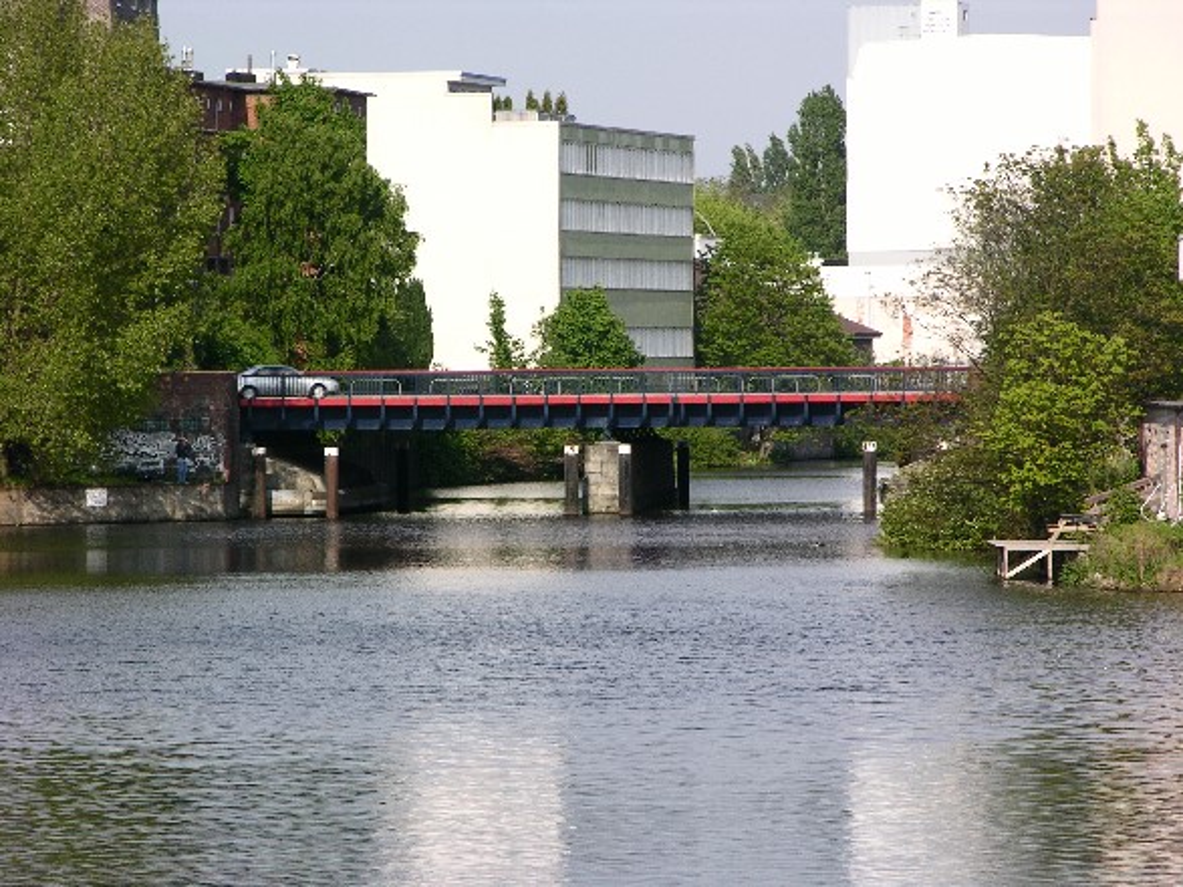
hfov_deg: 7.1
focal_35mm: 280
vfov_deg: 5.3
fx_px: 9567
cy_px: 444
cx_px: 592
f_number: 6.6
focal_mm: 71.2
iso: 50
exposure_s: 1/165
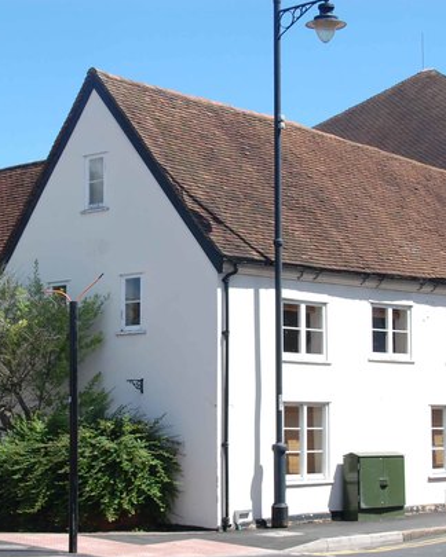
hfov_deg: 19.7
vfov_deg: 24.5
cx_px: 226
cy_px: 290
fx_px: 1283
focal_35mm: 78
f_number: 9
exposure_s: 1/320
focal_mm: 35
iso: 200
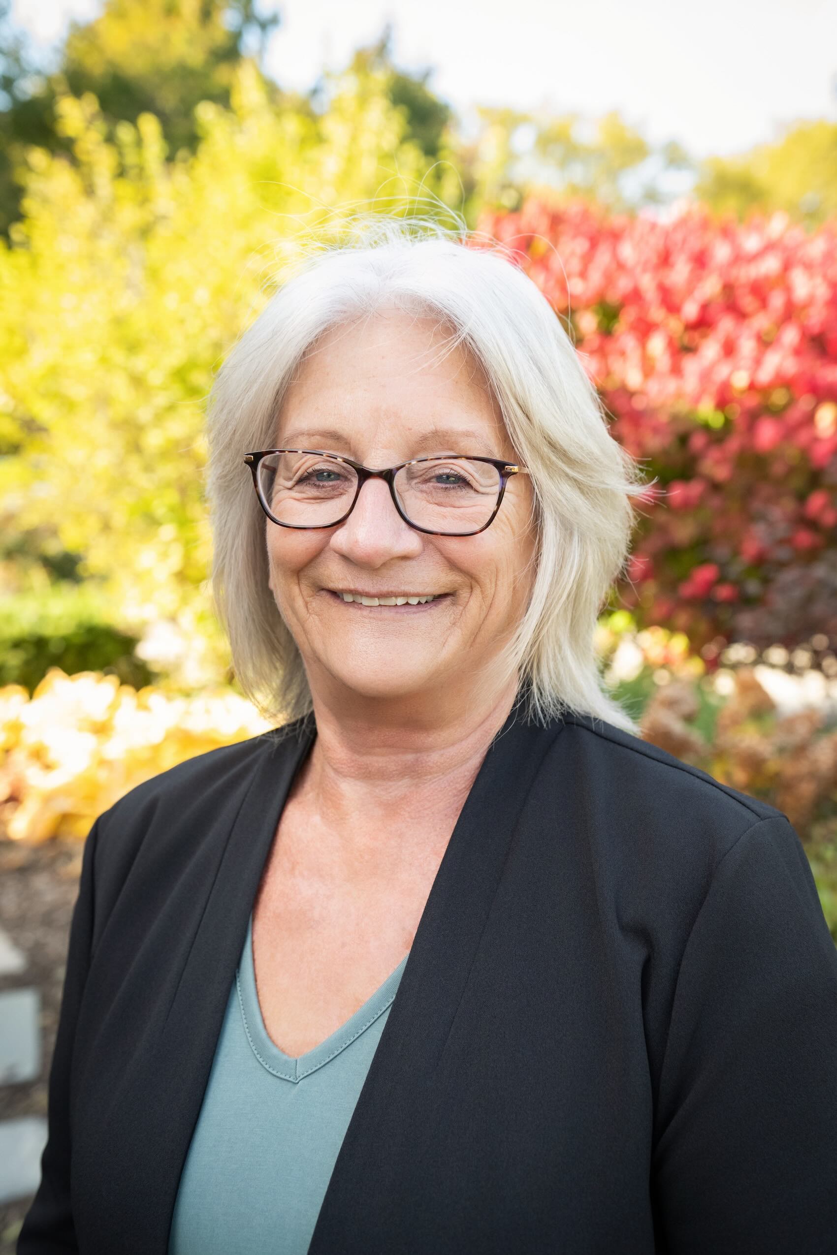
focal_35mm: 34
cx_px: 418
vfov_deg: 55.8
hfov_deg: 38.9
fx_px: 1186
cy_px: 628
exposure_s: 1/640
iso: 1000
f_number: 4
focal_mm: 34
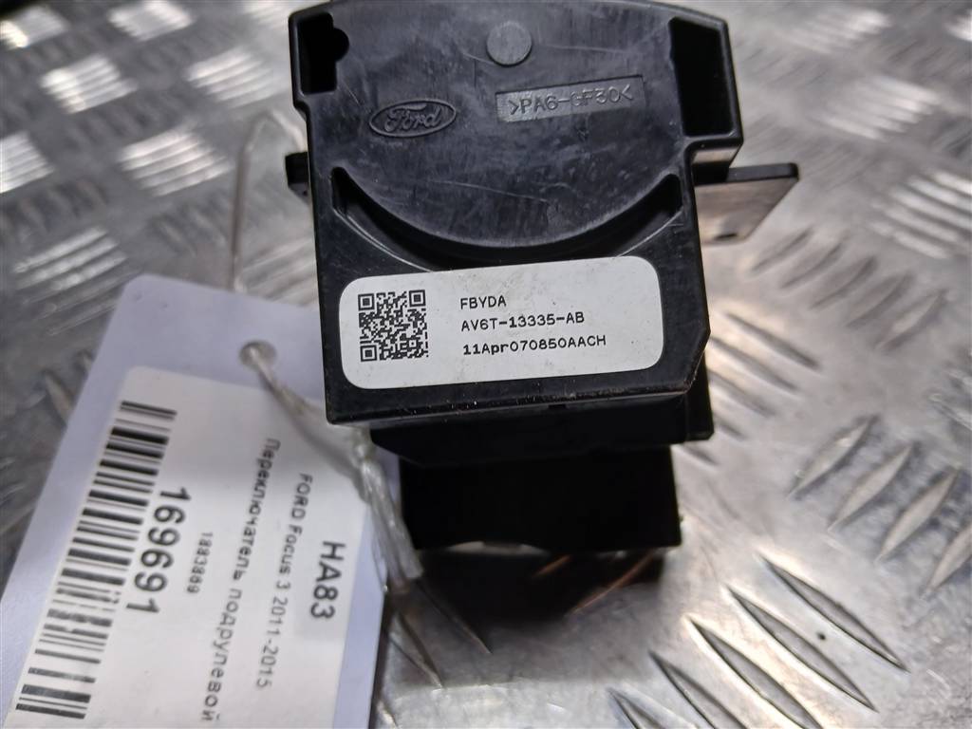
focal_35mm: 26
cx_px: 486
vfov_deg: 53.1
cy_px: 364
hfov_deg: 67.3
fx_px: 730
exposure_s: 1/50
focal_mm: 3.98
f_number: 1.8
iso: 20
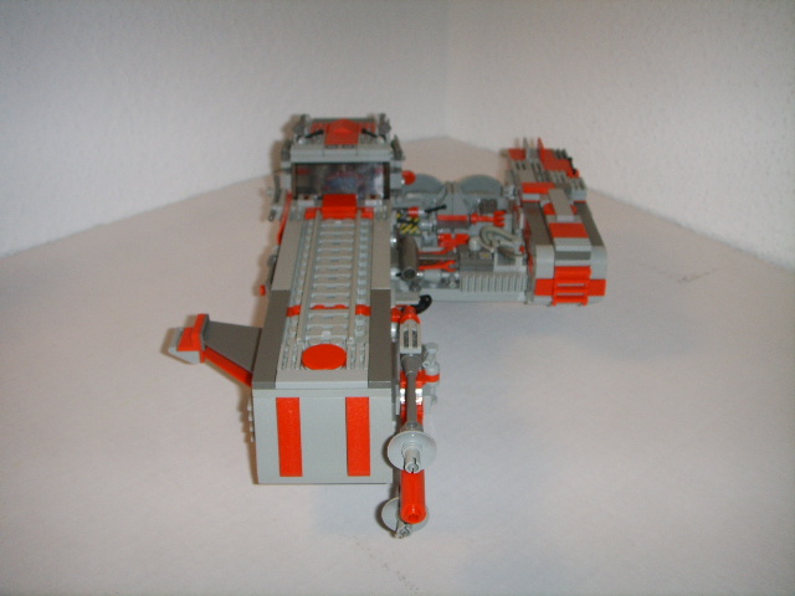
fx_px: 896
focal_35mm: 39
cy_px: 298
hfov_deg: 47.9
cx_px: 398
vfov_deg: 36.8
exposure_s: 1/45
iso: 100
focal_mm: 6.6
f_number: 3.5
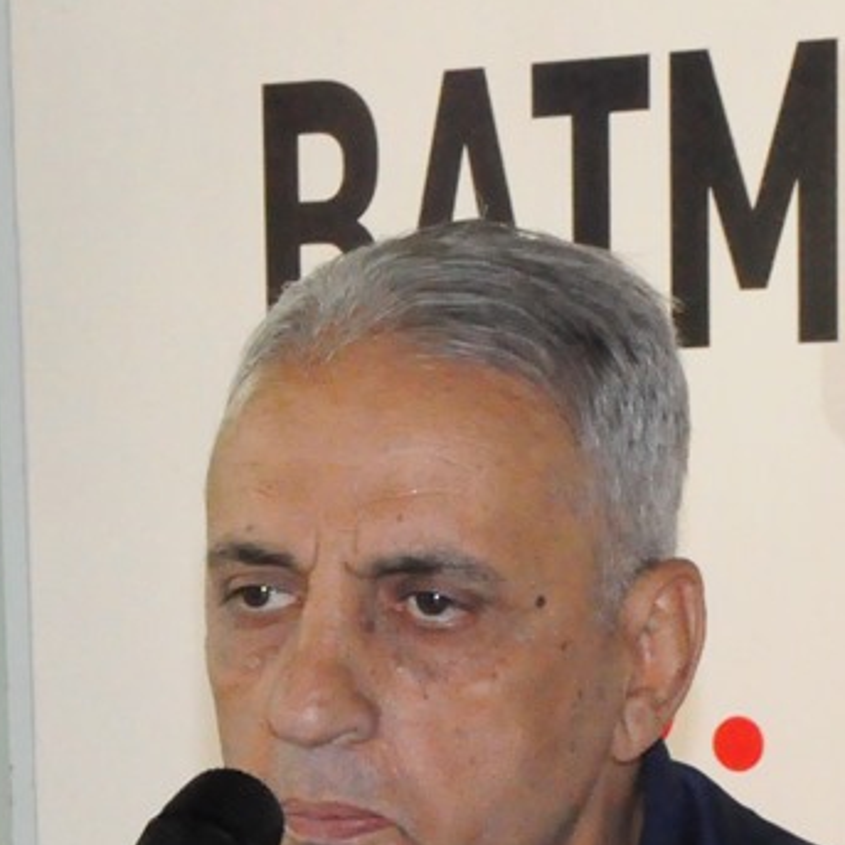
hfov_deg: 3.9
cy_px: 1059
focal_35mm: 445
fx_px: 12290
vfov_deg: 3.9
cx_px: -200
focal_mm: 80
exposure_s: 1/125
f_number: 18
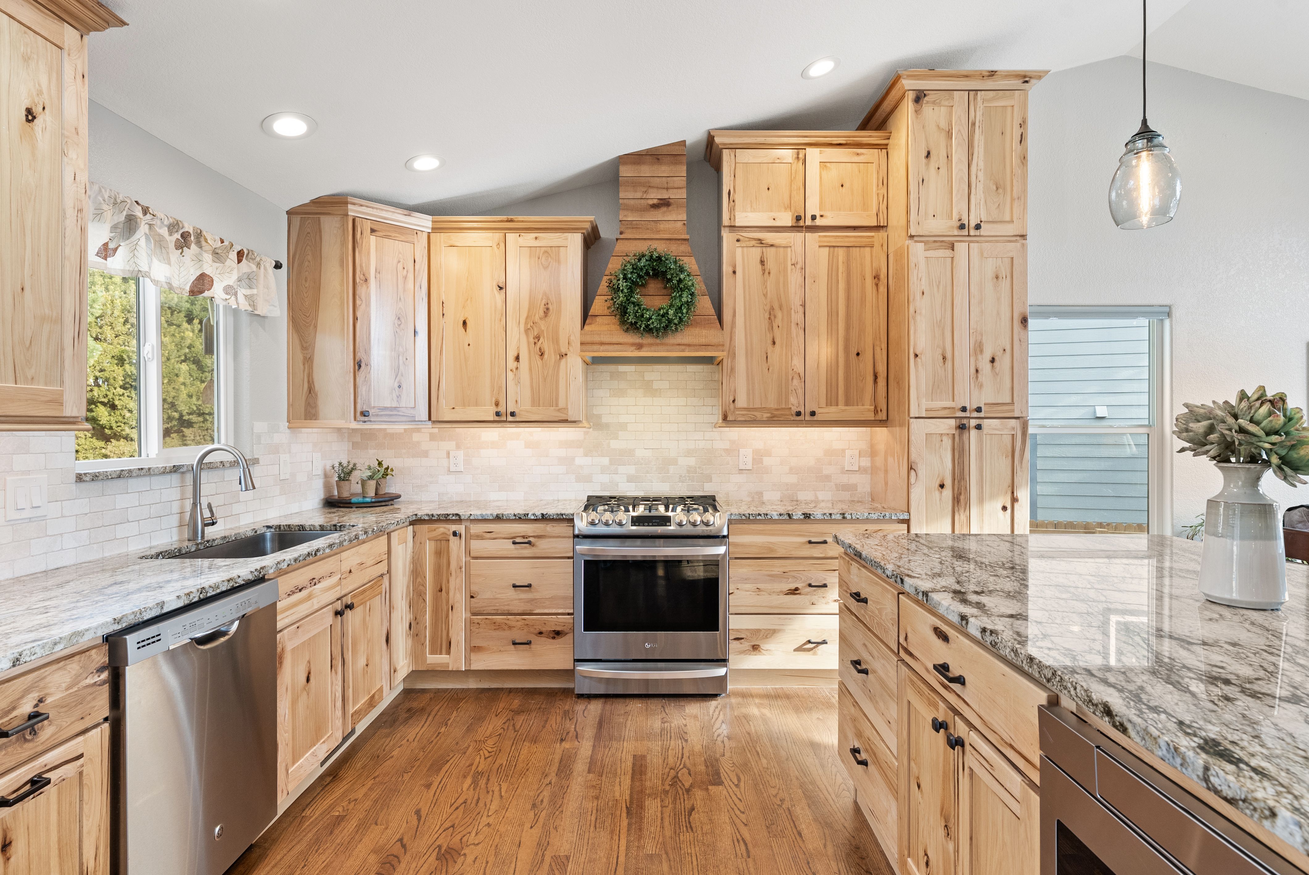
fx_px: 655
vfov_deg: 67.5
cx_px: 654
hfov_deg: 90.0
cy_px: 438
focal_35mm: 18
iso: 640
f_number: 8
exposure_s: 1/13
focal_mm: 18
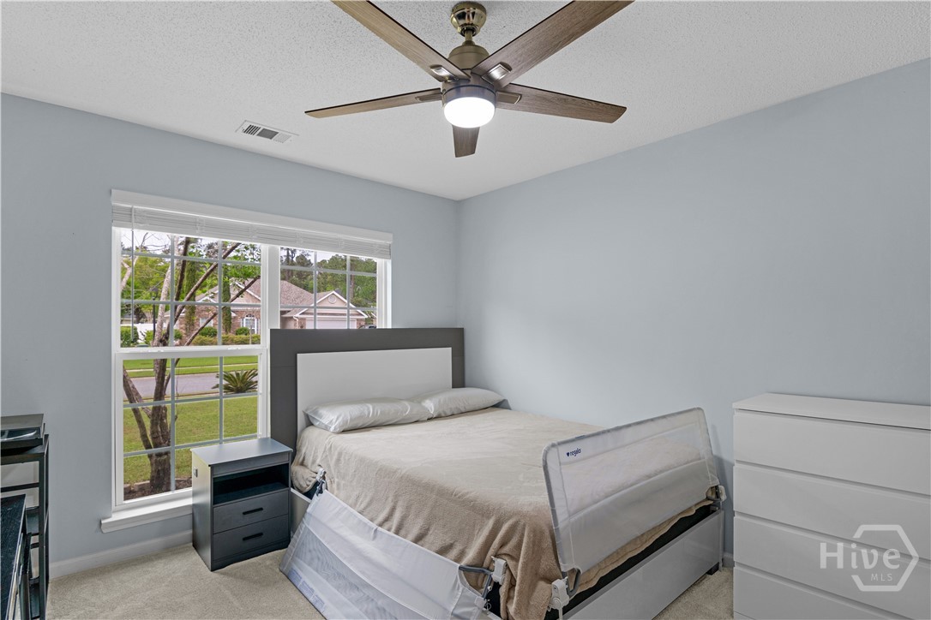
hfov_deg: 95.0
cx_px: 466
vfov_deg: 72.1
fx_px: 427
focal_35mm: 16
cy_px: 310
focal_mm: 11
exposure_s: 1/20
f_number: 7.1
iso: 250
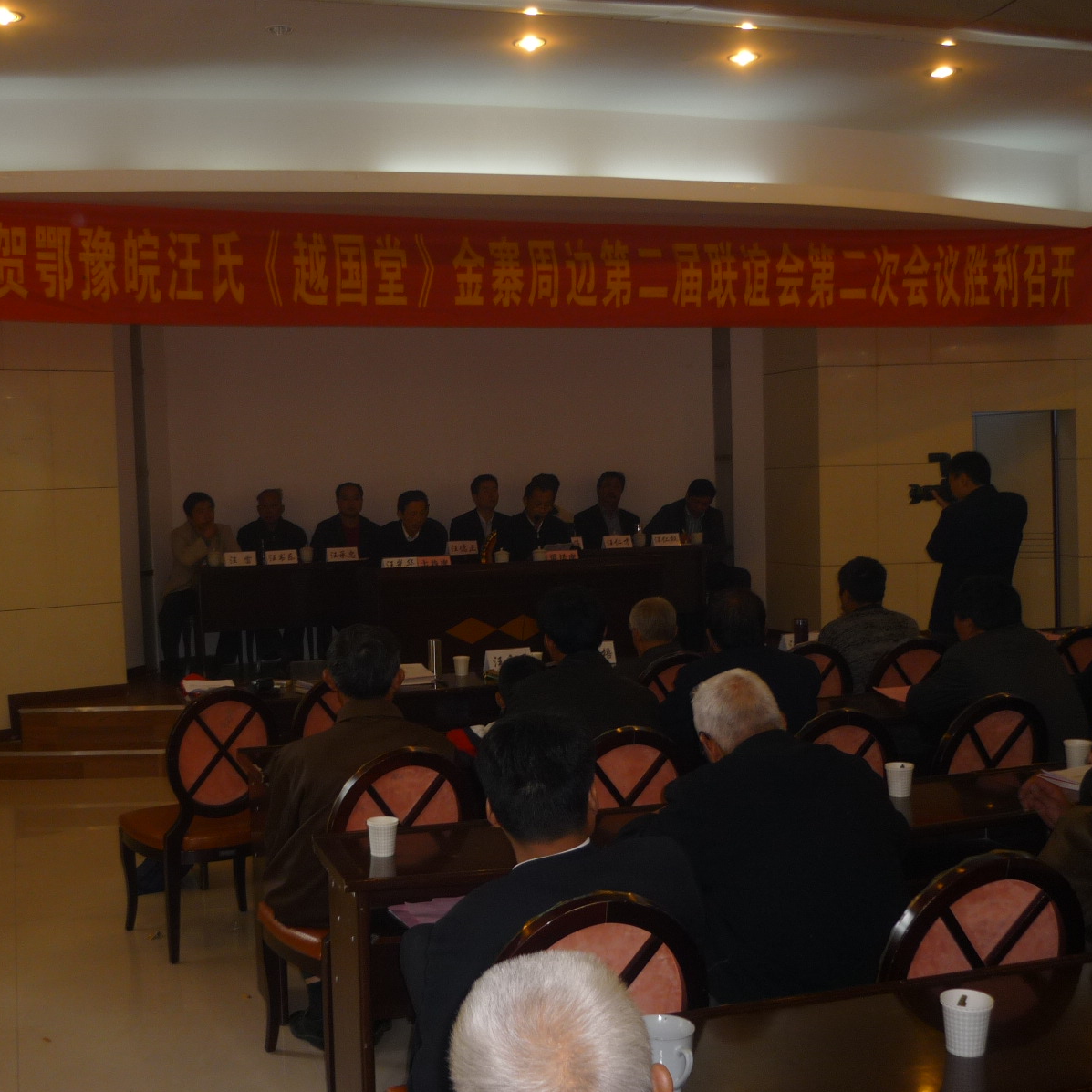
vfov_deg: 42.8
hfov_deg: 42.7
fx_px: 1392
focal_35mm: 39
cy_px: 546
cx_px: 443
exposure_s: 1/30
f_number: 2.8
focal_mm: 5.5
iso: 100
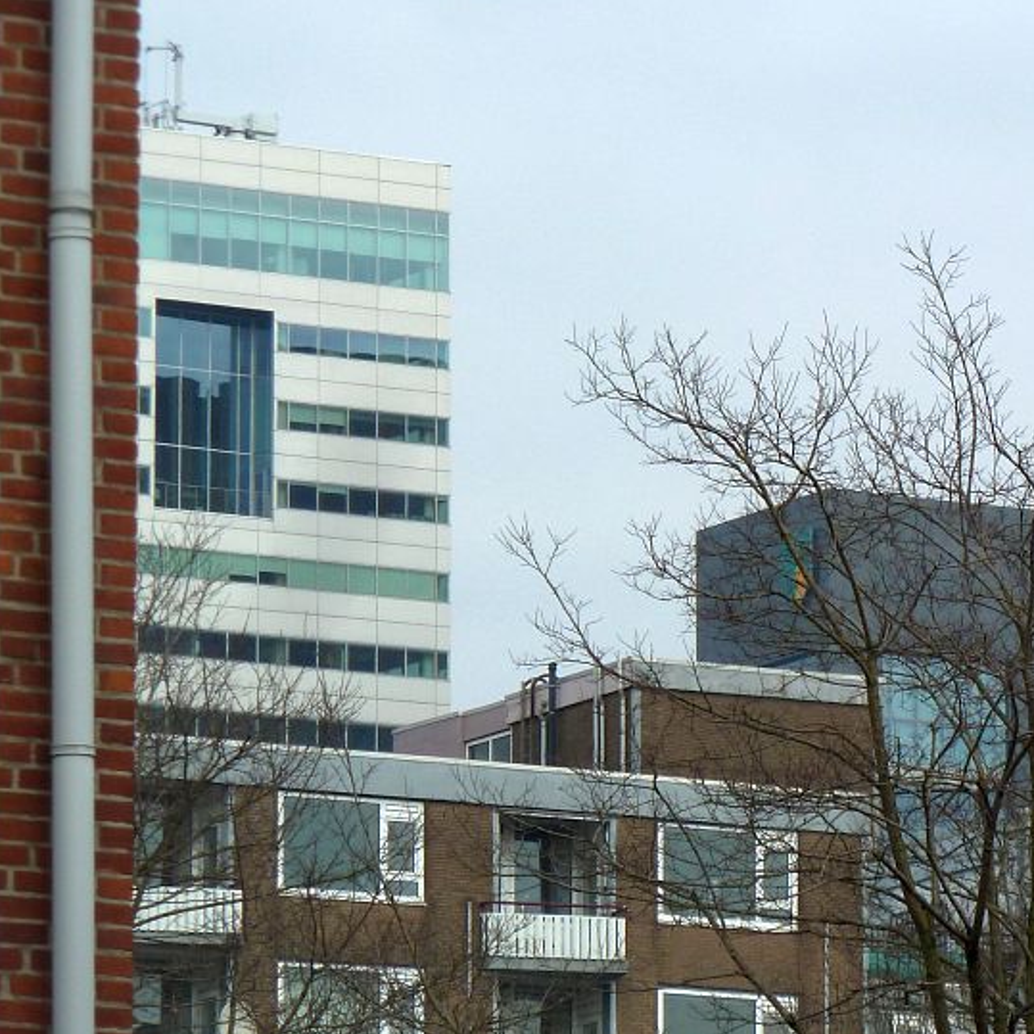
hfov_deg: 6.2
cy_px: 441
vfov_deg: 6.2
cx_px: 961
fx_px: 9598
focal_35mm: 284
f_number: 5
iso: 80
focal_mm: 27.8
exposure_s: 1/500
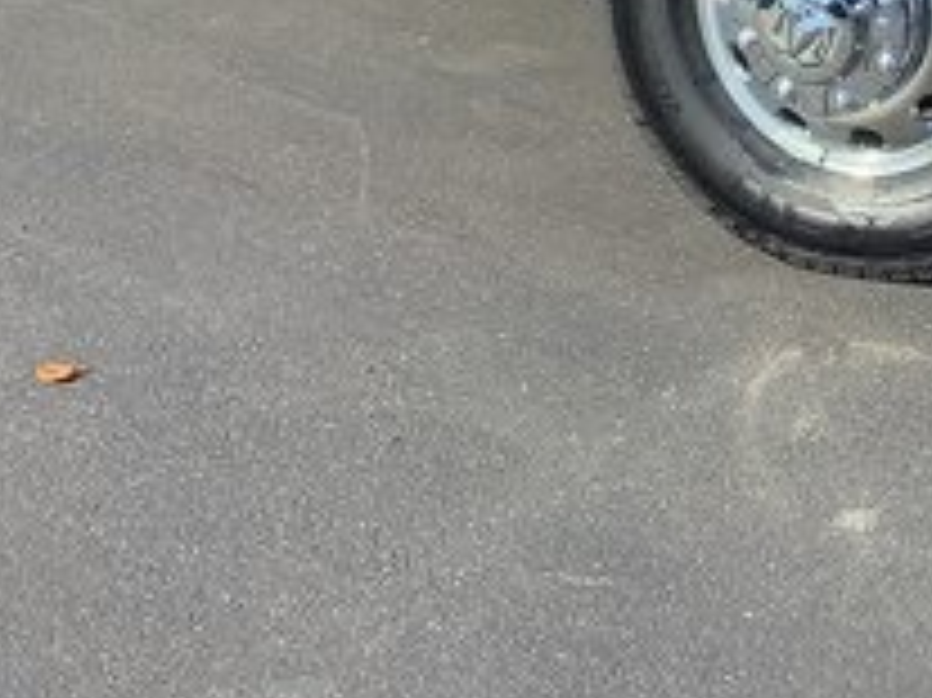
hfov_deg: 20.1
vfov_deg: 14.5
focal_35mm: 96
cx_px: 828
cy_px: -311
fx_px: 2583
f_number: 2.4
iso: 25
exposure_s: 1/599
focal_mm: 3.3
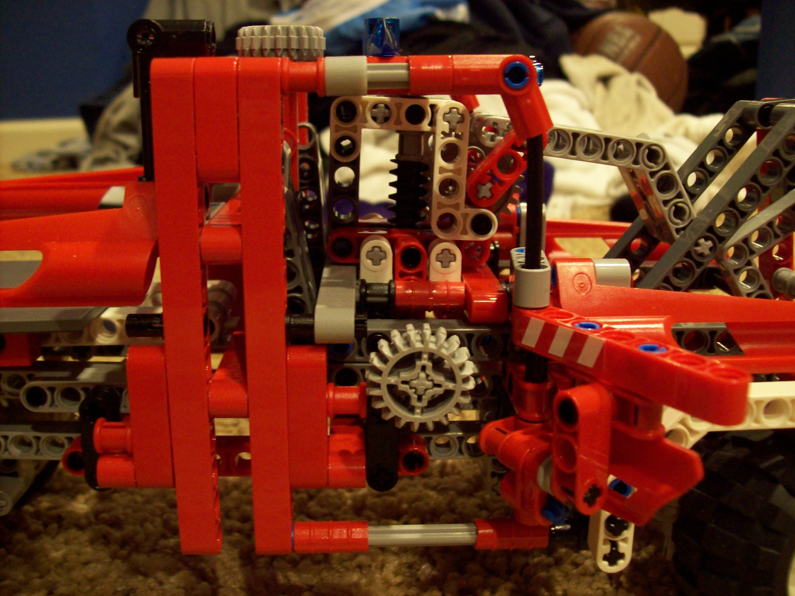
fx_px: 827
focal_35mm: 36
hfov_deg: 51.4
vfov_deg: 39.6
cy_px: 298
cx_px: 398
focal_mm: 6
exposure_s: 1/8
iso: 200
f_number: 2.7
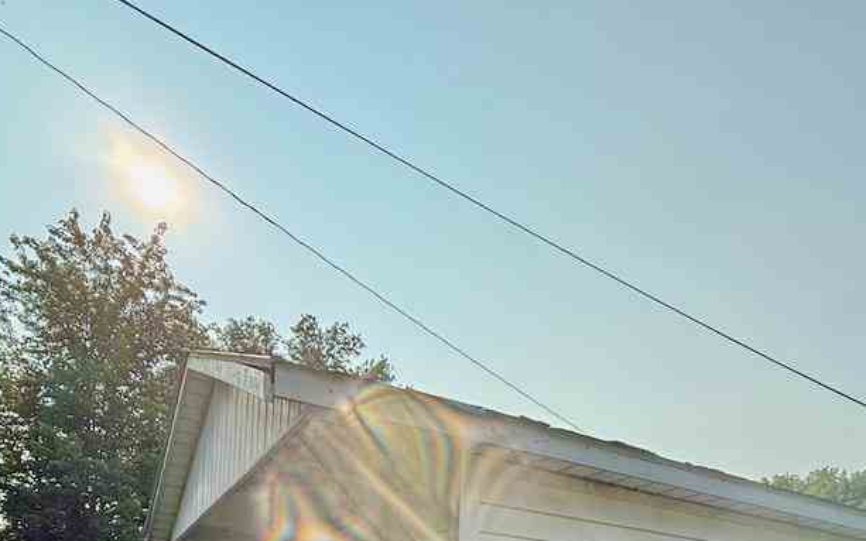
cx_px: 663
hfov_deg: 57.7
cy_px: 653
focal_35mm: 31
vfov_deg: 33.1
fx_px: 732
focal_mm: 2.22
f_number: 2.2
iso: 64
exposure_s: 1/1534
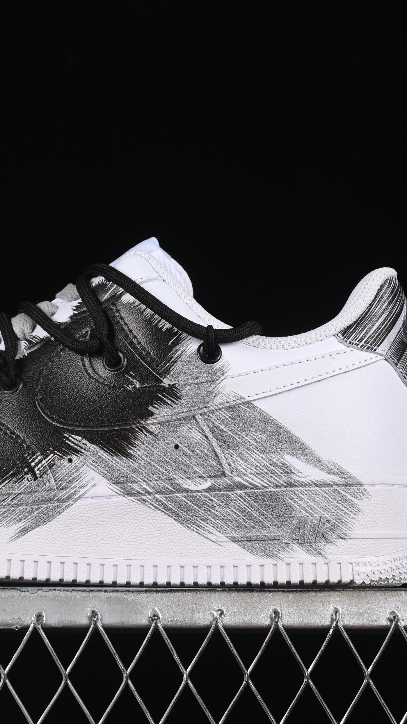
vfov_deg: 18.2
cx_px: 52
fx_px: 2264
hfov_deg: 10.2
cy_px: 362
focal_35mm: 118
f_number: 8
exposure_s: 1/100
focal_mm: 50
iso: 160
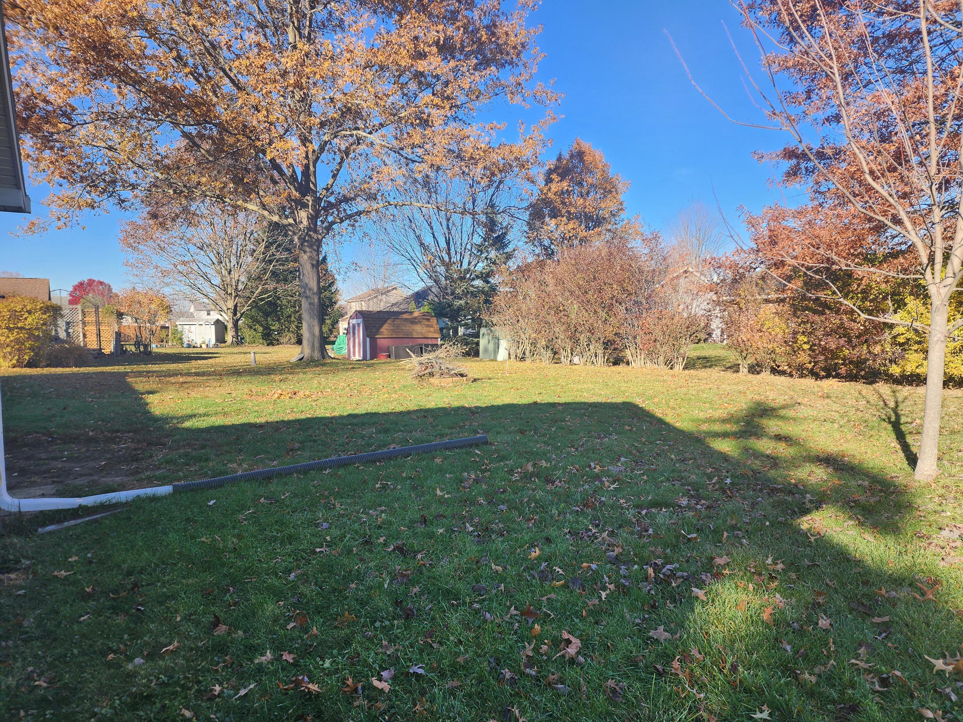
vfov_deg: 58.9
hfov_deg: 73.9
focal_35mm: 23
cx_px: 482
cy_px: 361
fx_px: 640
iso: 12
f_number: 1.8
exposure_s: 1/393
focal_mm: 6.4
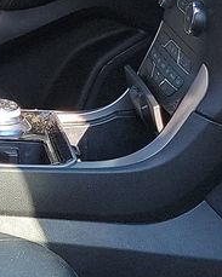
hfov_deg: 9.4
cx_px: 19
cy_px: 152
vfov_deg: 11.8
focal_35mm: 164
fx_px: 1348
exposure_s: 1/133
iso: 50
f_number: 1.8
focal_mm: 6.7
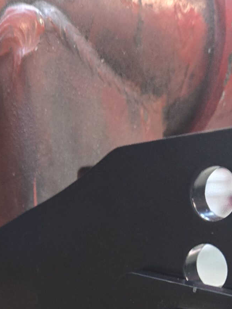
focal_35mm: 67
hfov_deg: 21.7
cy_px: 408
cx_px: 58
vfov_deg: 24.9
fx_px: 599
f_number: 1.8
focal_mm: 5.4
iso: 640
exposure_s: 1/60
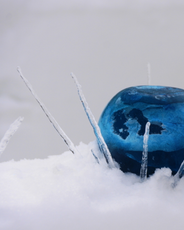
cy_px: 115
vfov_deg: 7.6
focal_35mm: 255
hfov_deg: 6.1
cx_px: 172
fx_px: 1735
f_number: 6.3
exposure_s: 1/200
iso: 100
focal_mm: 120
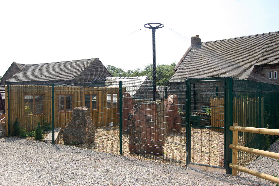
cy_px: 93
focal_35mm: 33
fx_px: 256
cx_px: 140
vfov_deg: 39.9
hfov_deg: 57.3
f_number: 6.3
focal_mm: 22
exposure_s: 1/500
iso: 200
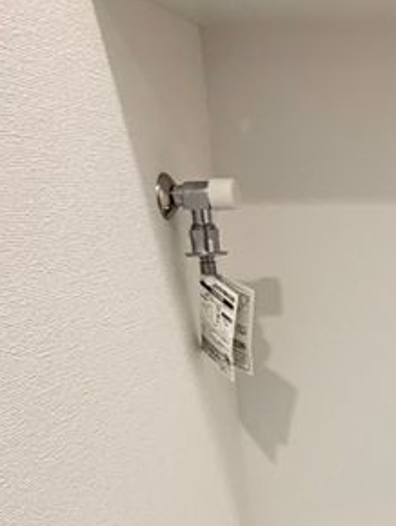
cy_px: 622
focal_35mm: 86
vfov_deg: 21.2
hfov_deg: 16.3
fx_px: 1310
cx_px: 518
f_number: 1.8
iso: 50
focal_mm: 4.25
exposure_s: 1/50
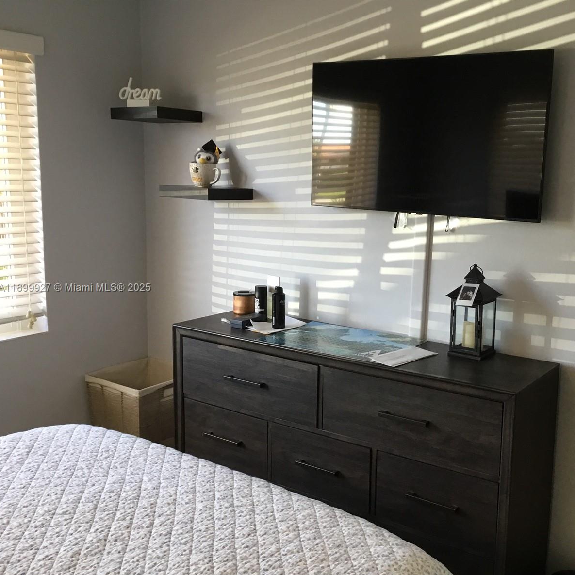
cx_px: 384
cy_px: 288
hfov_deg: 44.3
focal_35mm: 37
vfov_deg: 44.9
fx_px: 695
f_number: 2.4
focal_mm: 3.3
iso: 64
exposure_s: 1/30
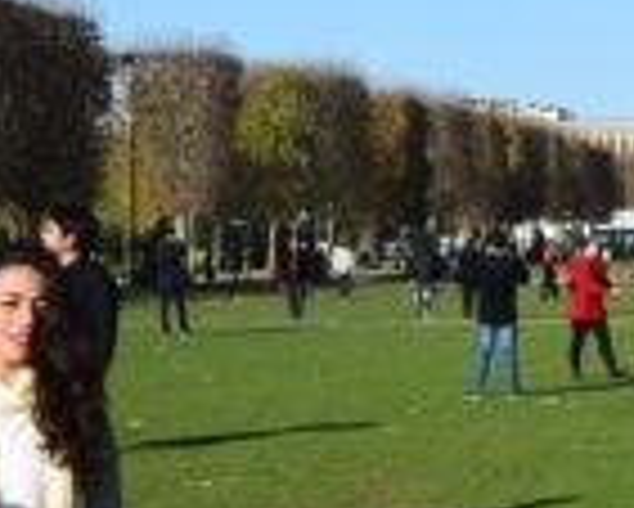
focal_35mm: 169
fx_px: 3173
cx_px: 1111
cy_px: -121
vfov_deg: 9.0
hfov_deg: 10.7
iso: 400
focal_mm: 22
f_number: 11
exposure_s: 1/500
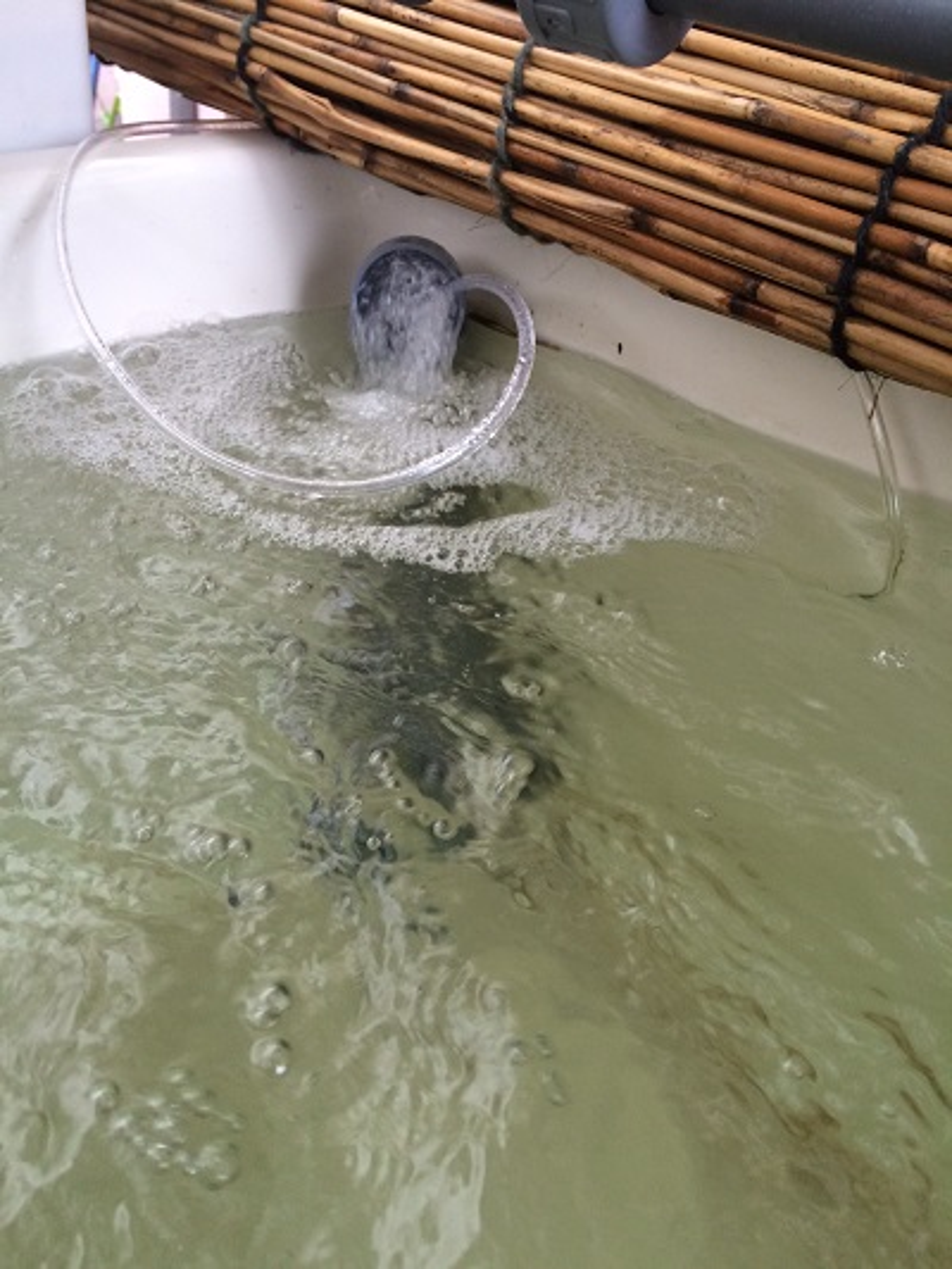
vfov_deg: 61.6
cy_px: 634
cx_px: 476
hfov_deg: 48.2
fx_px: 1063
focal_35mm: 29
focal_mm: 4.15
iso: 40
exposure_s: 1/30
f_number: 2.2
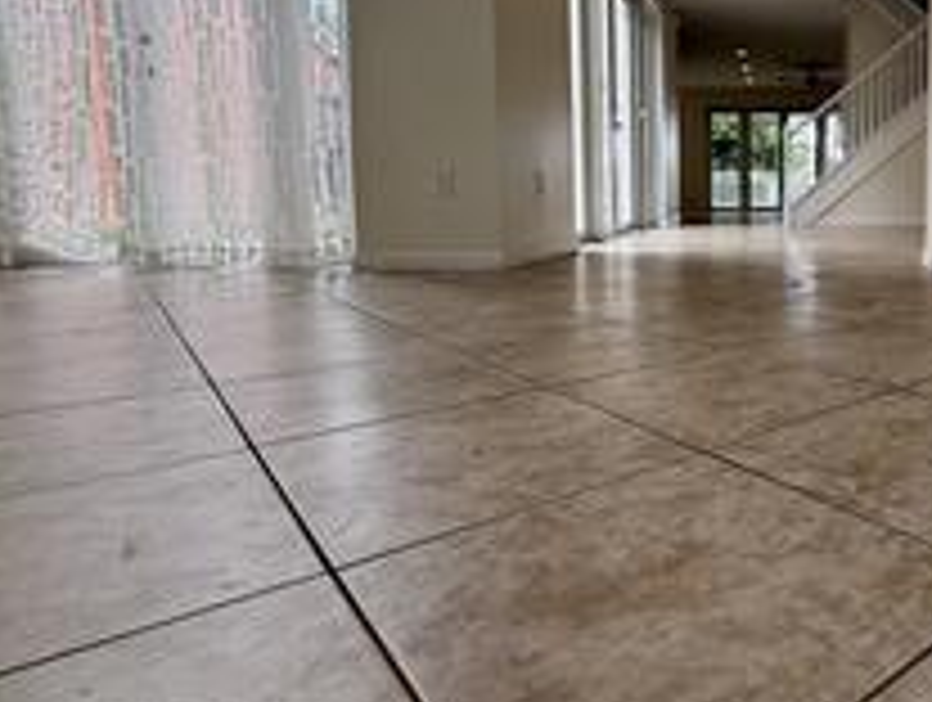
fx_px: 728
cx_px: 747
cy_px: 256
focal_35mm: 27
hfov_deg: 60.0
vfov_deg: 50.9
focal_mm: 2.22
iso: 64
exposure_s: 1/282
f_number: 2.2
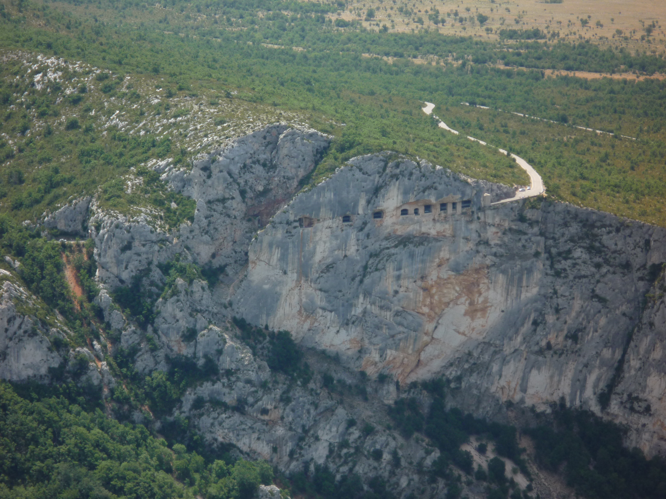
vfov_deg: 9.9
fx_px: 2886
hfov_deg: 13.2
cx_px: 333
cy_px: 250
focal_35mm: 150
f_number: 5.9
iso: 100
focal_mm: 26
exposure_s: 1/160
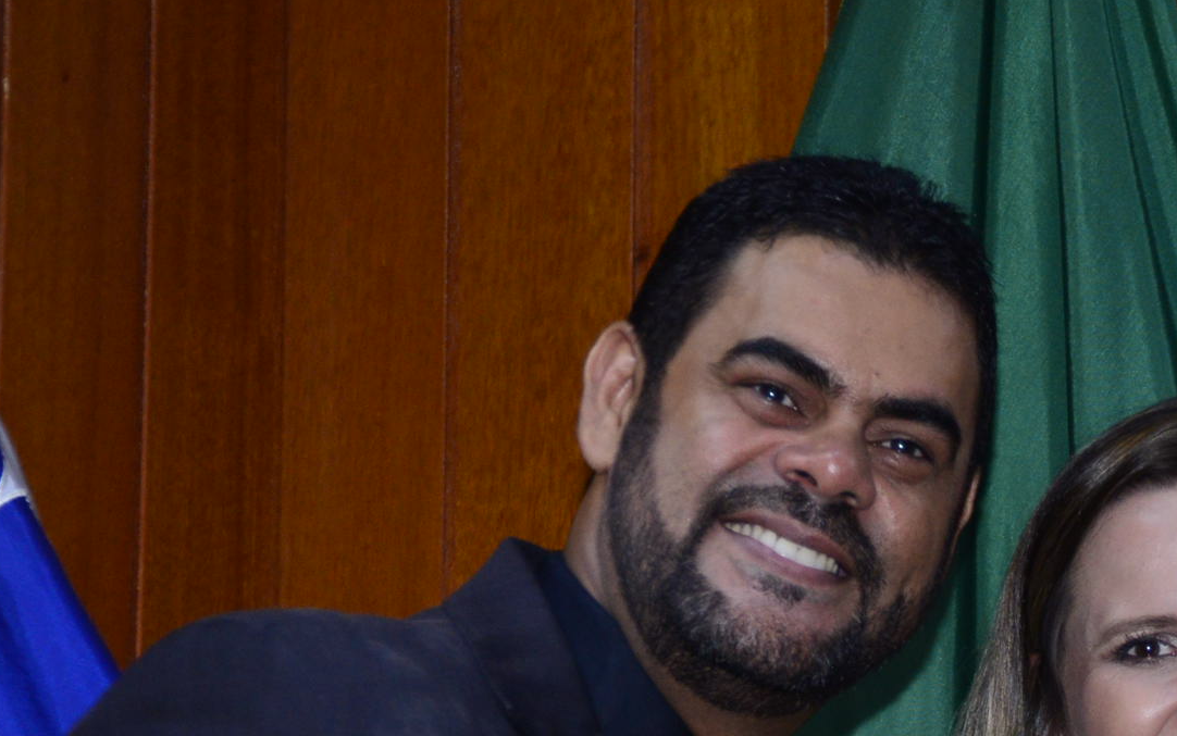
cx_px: 1222
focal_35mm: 187
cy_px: 932
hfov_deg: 11.1
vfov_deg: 7.0
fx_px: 6000
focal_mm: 66
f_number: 5.6
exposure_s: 1/80
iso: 1600
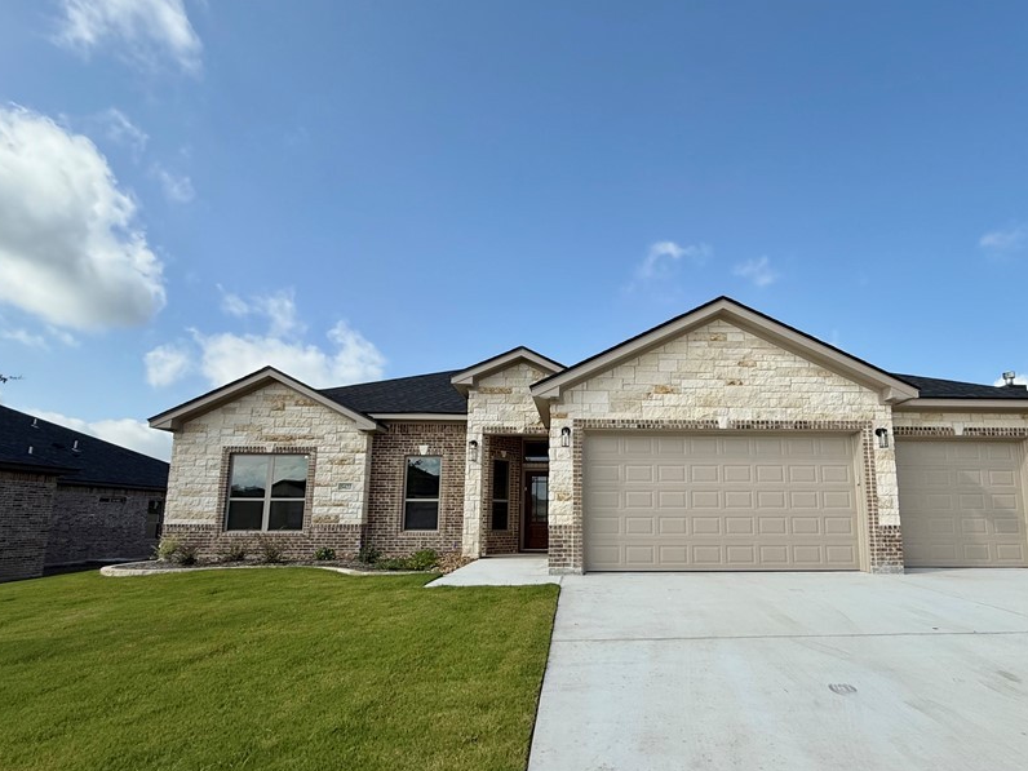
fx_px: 535
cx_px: 602
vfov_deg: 71.2
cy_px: 444
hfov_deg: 87.0
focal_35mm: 18
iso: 50
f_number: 2.2
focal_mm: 2.22
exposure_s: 1/2092
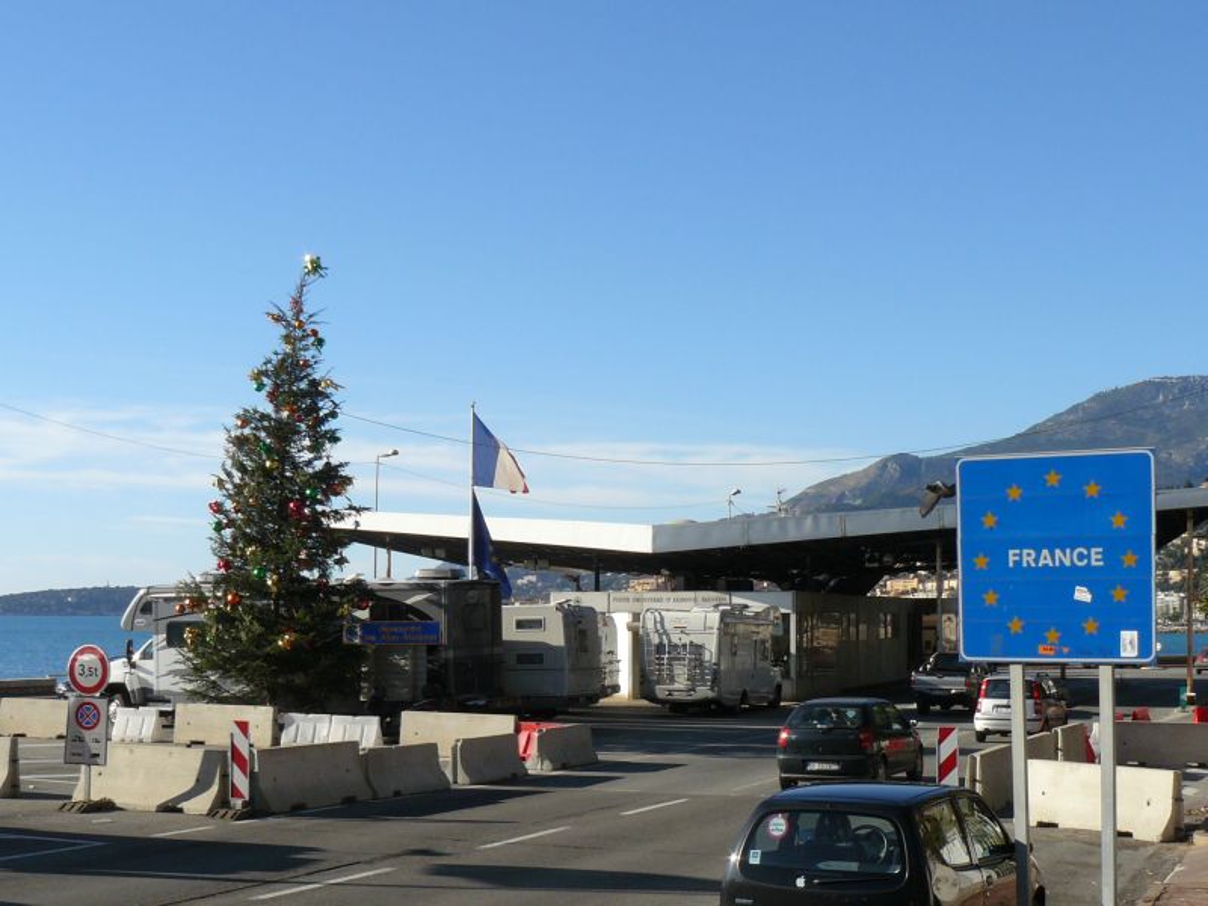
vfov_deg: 39.7
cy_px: 453
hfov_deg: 51.4
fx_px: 1256
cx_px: 604
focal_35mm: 36
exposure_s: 1/400
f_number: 5.6
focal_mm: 6
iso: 100
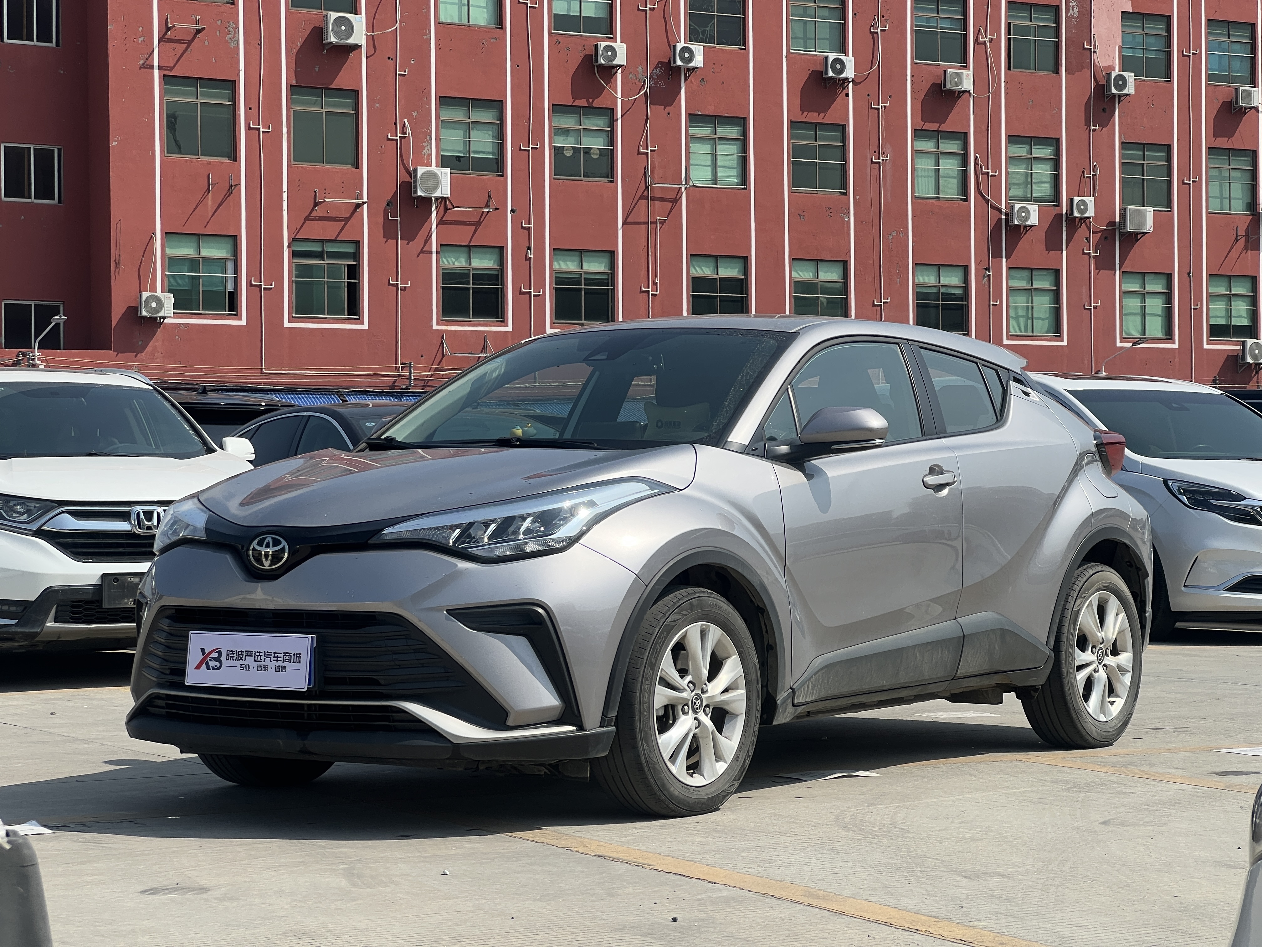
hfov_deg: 25.3
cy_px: 474
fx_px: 2807
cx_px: 631
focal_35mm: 77
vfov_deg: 19.1
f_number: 2.8
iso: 32
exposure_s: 1/834
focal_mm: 9
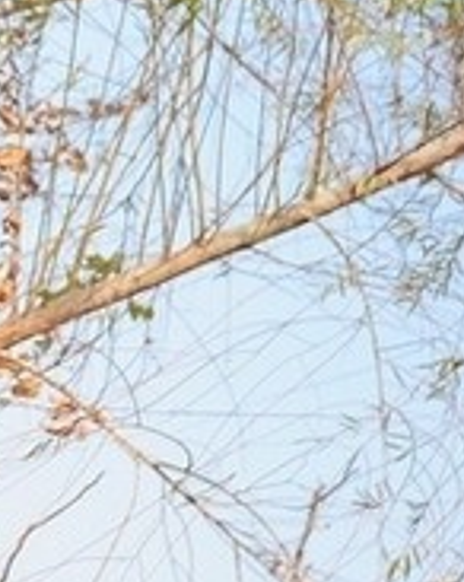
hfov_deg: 9.2
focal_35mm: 156
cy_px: 175
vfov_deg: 12.4
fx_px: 2682
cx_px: -499
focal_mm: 31
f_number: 4
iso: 200
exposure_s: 1/800
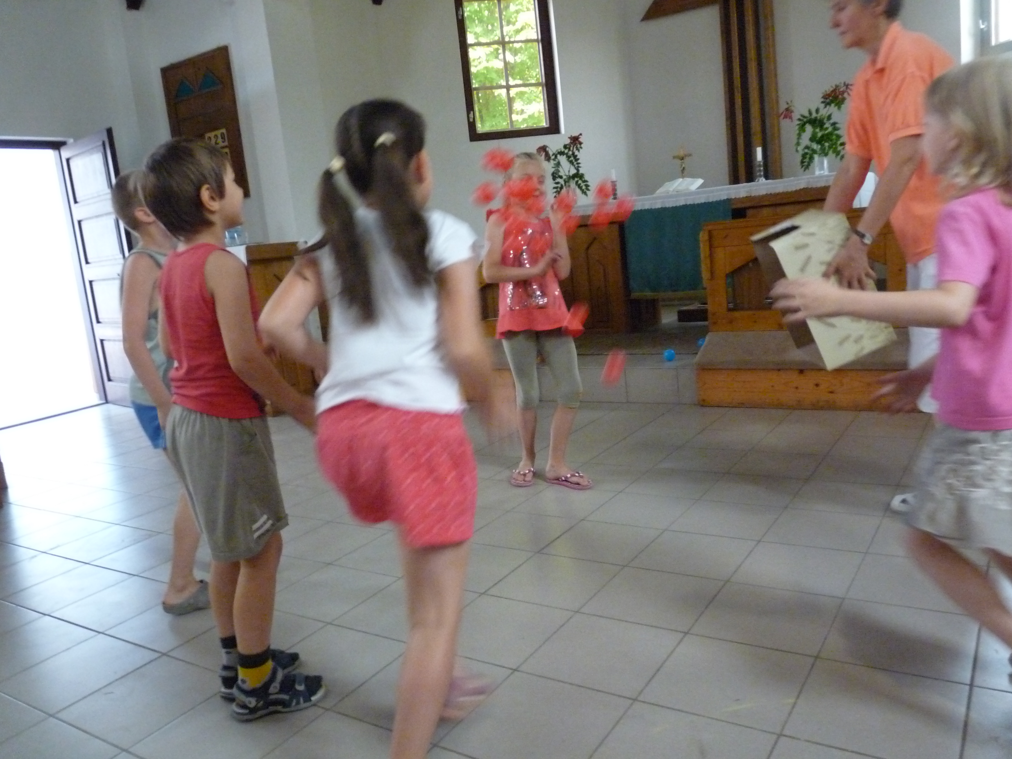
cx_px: 506
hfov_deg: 65.3
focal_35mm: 27
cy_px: 380
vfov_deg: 51.4
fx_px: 789
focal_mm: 4.8
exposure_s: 1/40
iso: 800
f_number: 2.8
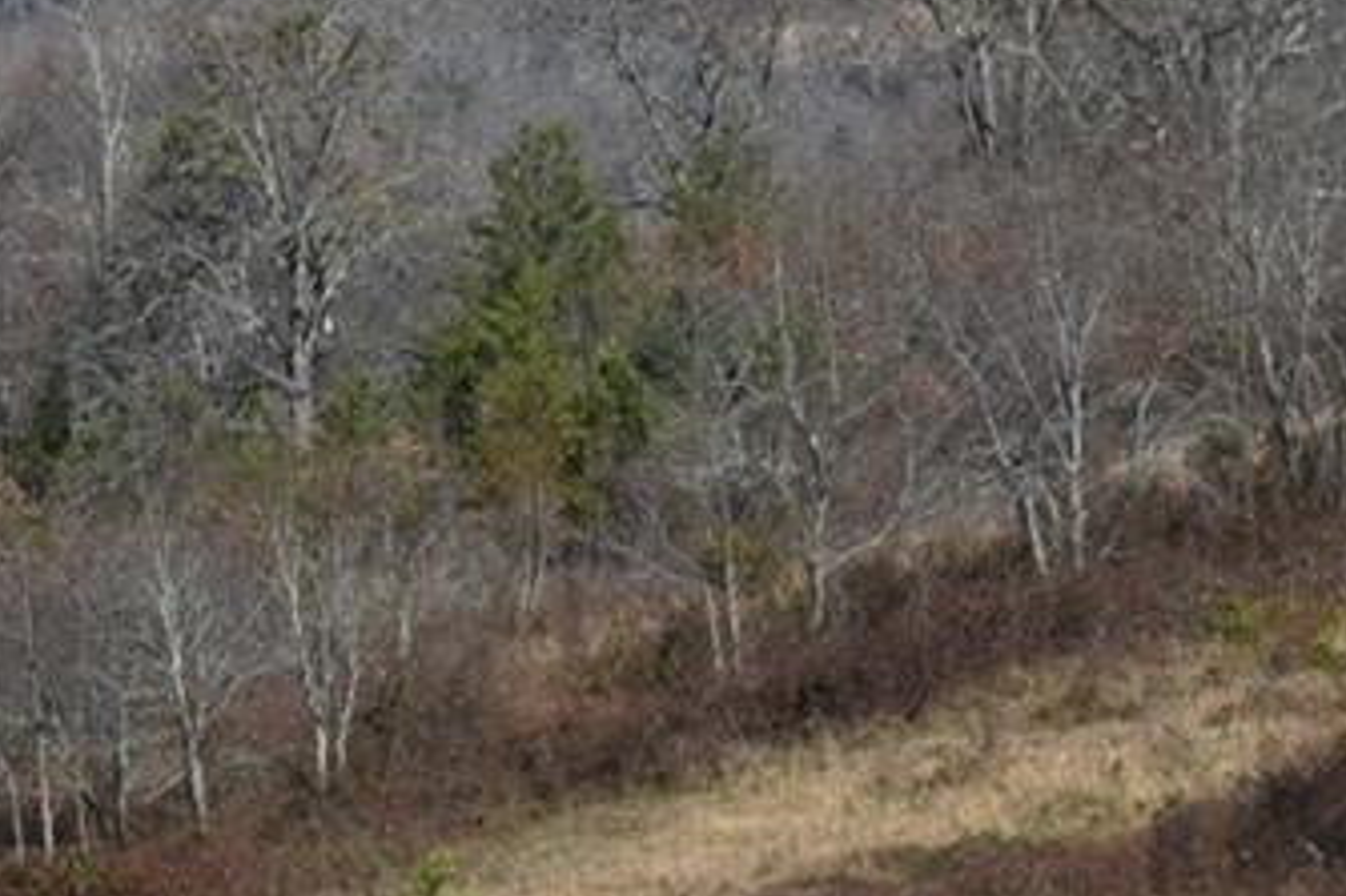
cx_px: 96
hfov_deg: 8.1
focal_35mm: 253
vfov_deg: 5.4
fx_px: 9437
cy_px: 374
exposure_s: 1/2000
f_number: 5.6
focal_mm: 55
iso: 400
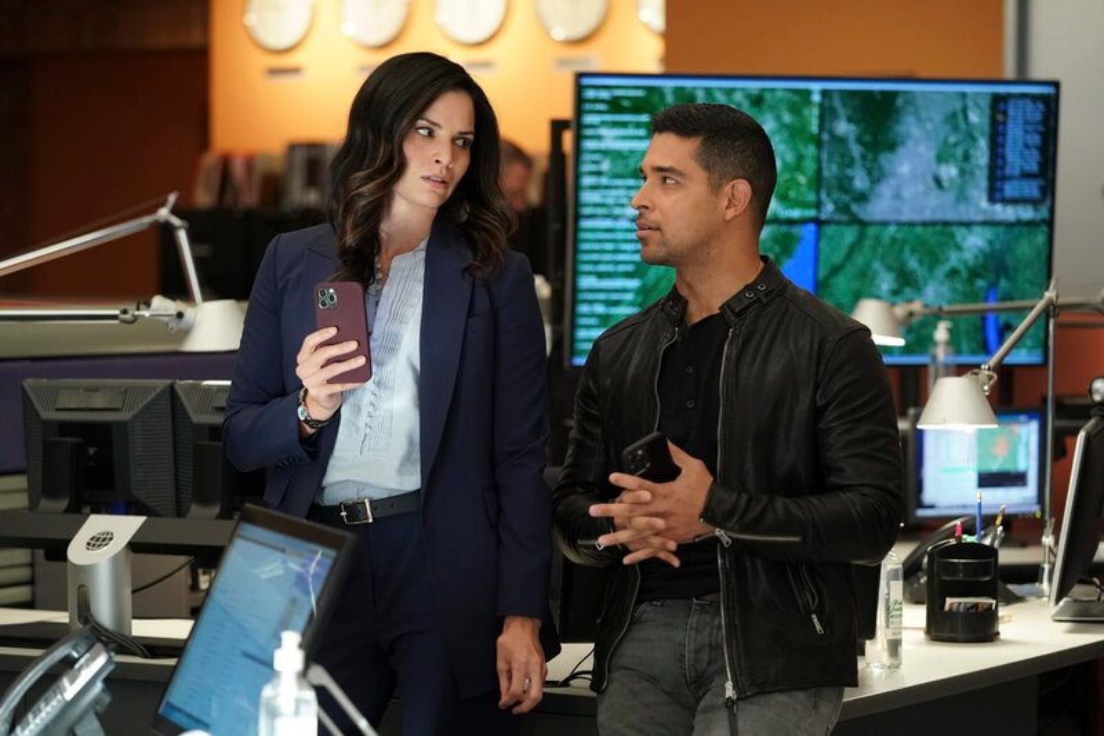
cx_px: 552
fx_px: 3434
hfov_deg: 18.3
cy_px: 368
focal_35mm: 112
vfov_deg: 12.2
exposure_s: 1/160
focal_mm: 112
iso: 5000
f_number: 3.5
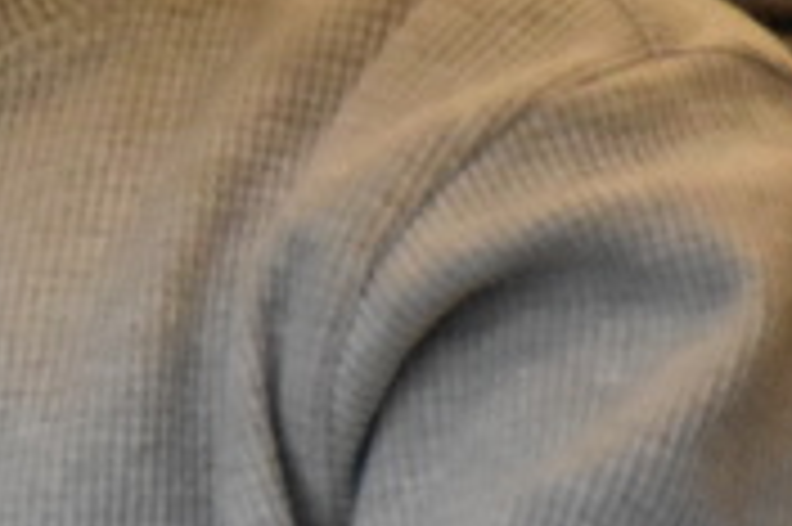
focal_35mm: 655
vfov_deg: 2.1
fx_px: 14394
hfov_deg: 3.1
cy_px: -272
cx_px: -1233
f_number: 5
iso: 5000
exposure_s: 1/320
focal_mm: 75
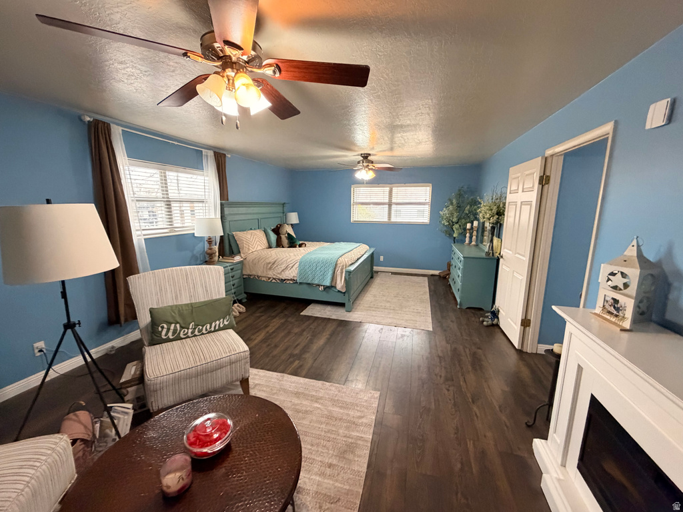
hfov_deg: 102.1
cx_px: 342
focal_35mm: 14
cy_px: 256
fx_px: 276
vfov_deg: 85.7
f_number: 2.2
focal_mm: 2.22
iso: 500
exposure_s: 1/60
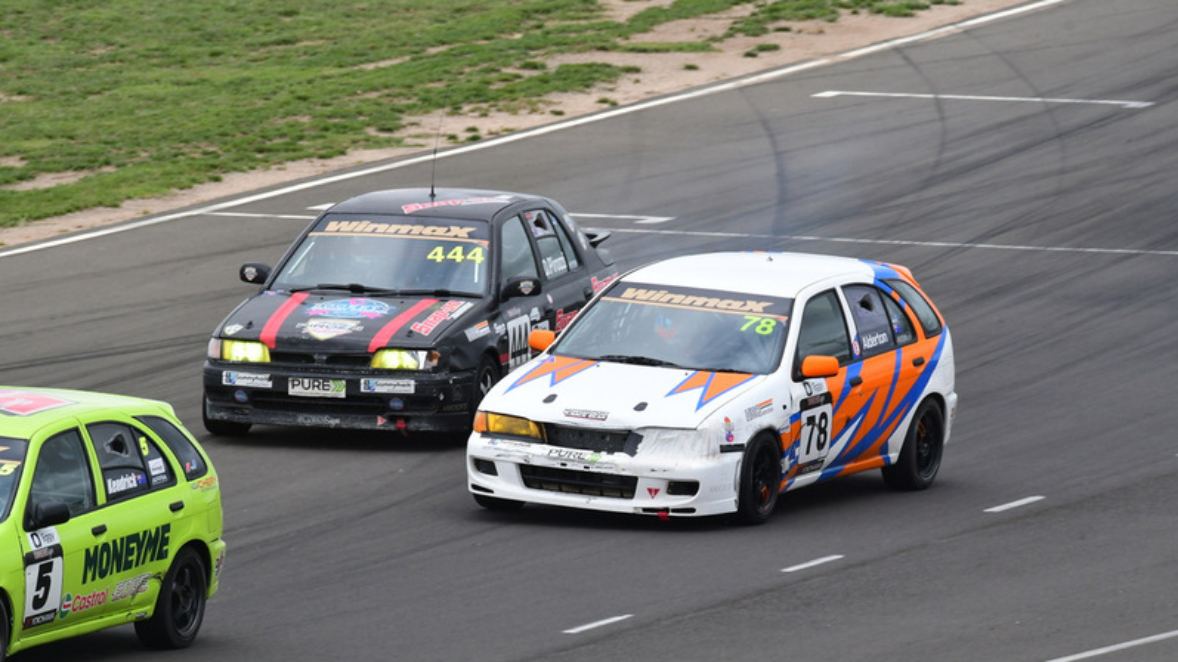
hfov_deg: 3.4
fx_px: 19707
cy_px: 337
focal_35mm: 631
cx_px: 590
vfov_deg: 1.9
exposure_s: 1/640
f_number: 11
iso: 640
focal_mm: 400
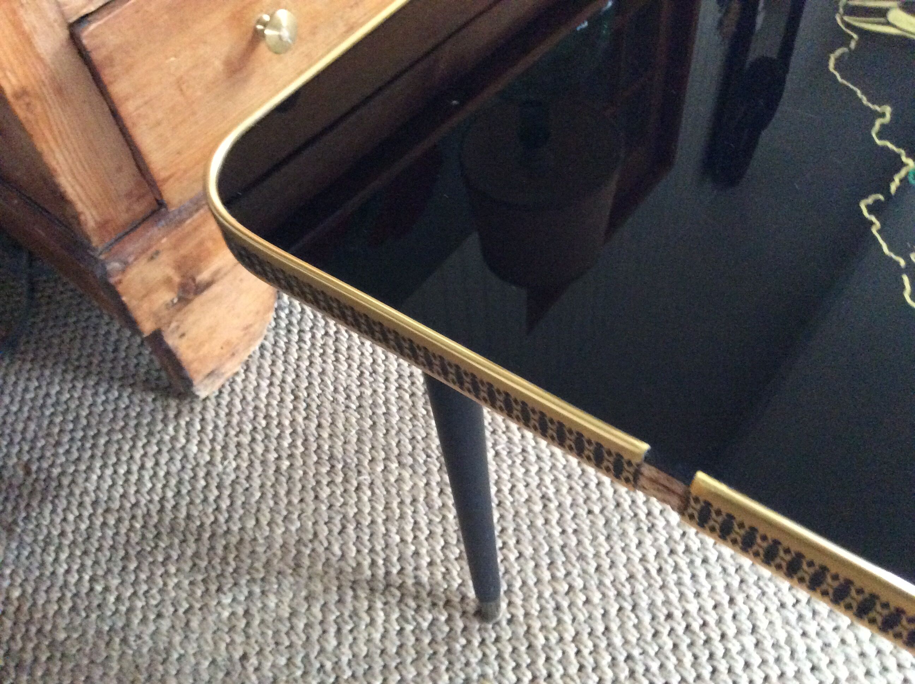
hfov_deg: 56.9
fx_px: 845
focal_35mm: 32
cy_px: 342
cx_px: 458
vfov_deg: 44.1
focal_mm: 3.3
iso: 500
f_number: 2.4
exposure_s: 1/17
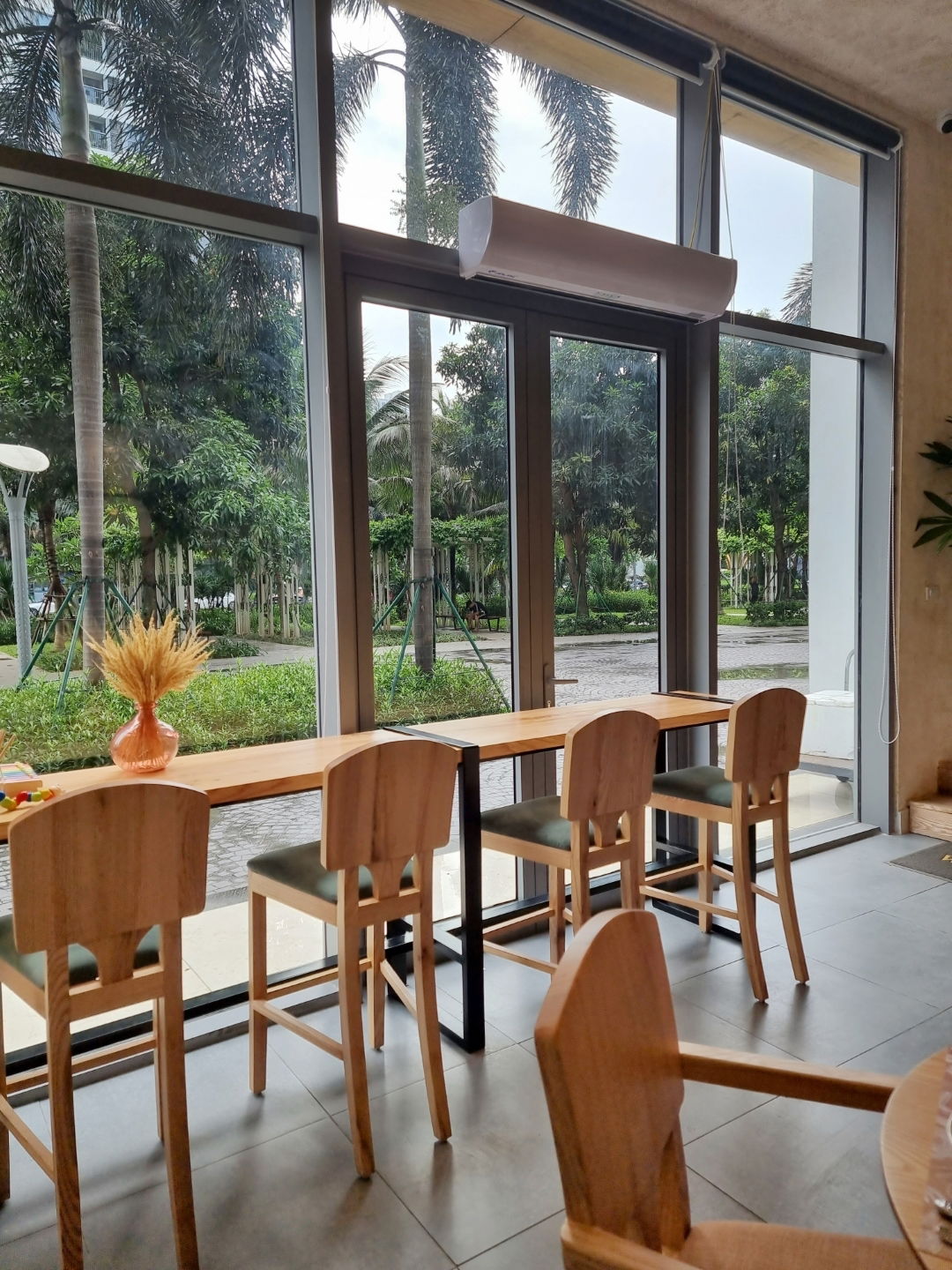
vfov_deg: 71.6
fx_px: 880
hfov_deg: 56.8
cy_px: 635
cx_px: 476
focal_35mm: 24
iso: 50
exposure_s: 1/144
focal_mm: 6.7
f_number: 1.8
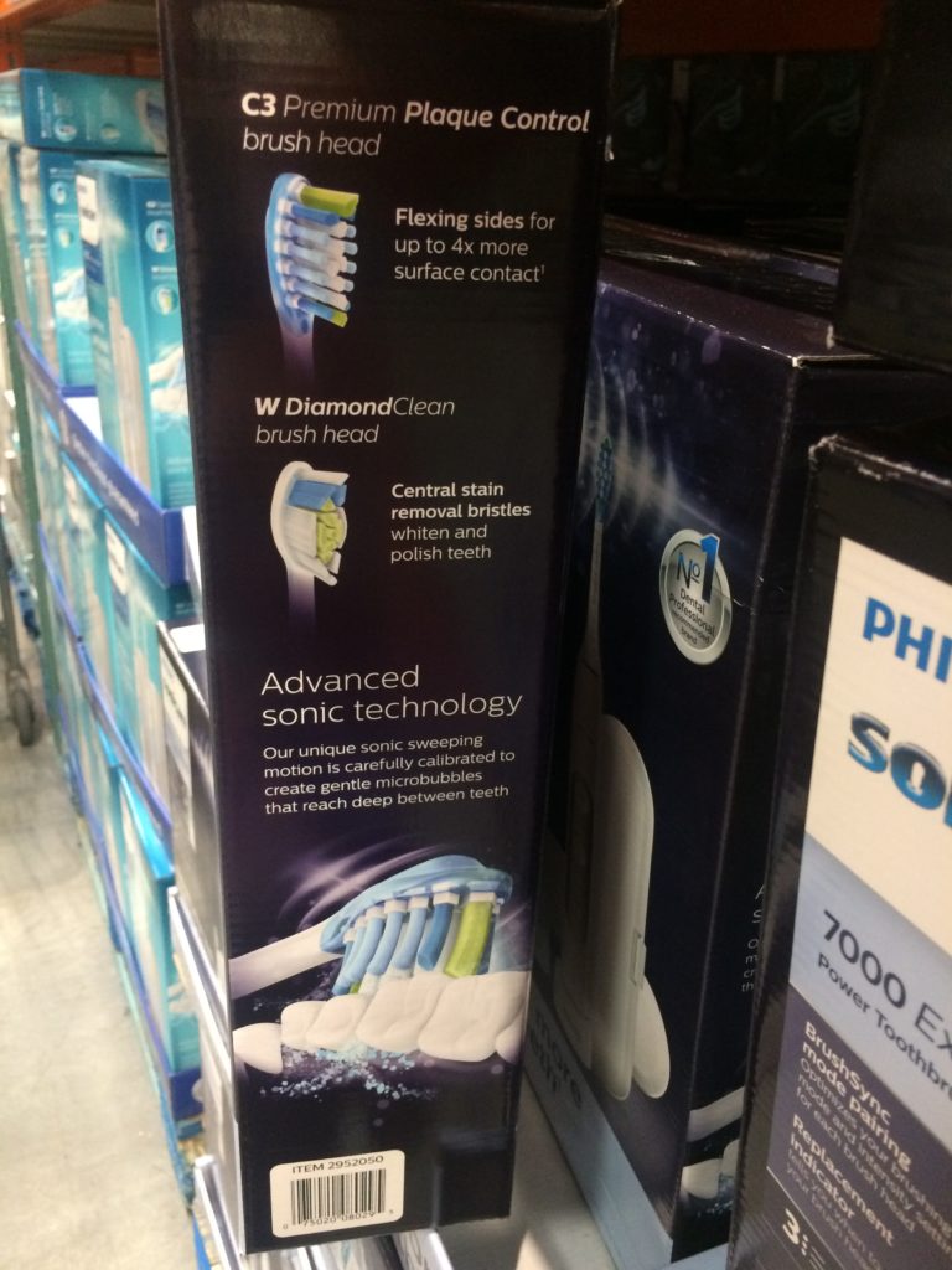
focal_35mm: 29
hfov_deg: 48.2
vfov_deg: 61.7
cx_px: 476
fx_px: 1063
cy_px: 635
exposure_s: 1/30
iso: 250
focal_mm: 4.15
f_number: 2.2
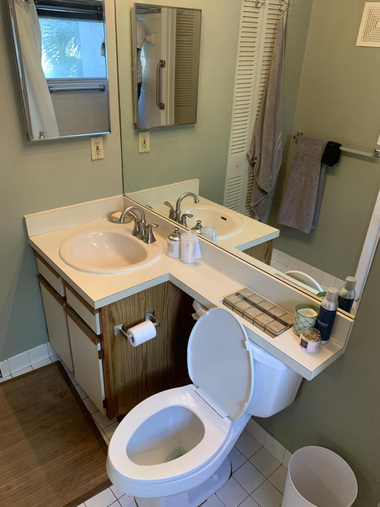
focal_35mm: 26
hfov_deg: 53.1
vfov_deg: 67.3
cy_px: 254
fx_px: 381
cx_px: 190
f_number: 1.8
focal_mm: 4.25
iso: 125
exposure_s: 1/60
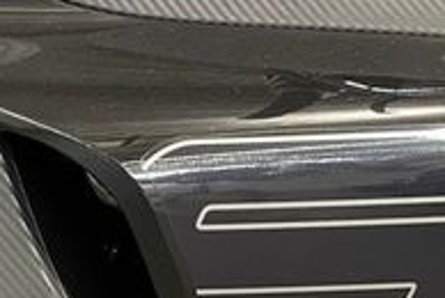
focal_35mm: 89
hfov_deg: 20.5
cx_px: -158
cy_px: 454
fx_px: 1102
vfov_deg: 14.3
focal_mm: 4.2
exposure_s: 1/25
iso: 500
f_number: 1.6
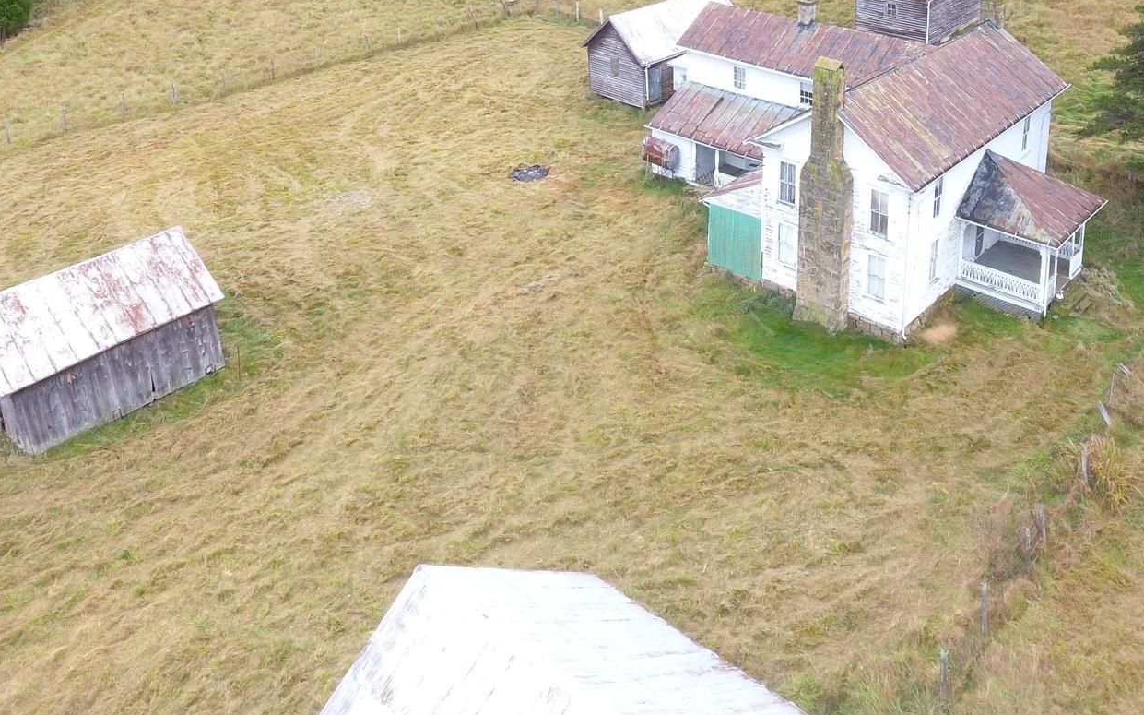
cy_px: 33
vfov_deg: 33.7
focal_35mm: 35
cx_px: 638
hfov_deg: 55.2
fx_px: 1091
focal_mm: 3.61
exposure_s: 1/100
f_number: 2.8
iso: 187
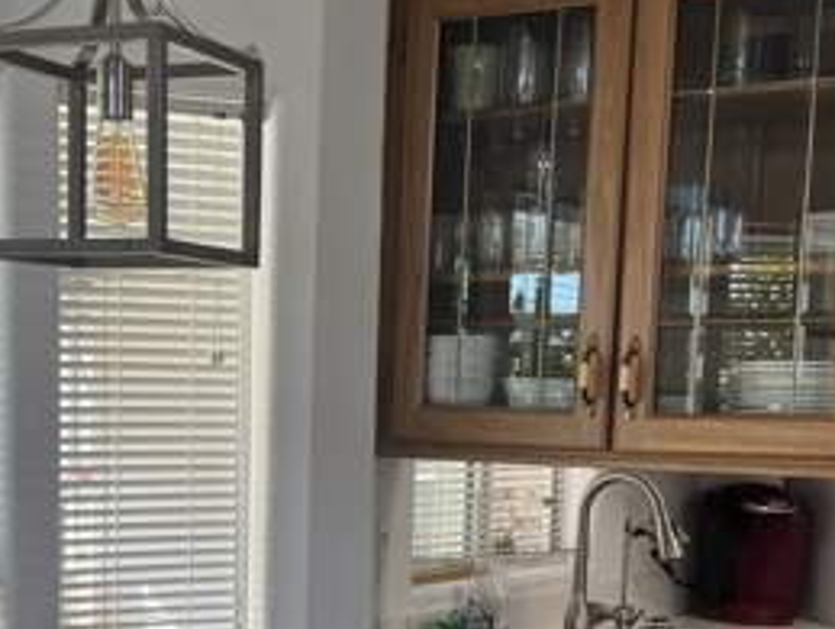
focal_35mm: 74
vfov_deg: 19.4
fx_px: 1787
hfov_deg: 26.1
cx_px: 251
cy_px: 623
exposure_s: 1/296
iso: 80
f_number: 1.78
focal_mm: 6.76
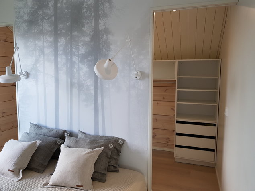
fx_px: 191
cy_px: 96
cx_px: 128
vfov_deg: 53.0
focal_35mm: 26
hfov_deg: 67.3
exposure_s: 1/100
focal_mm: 4.2
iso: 50
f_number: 1.7
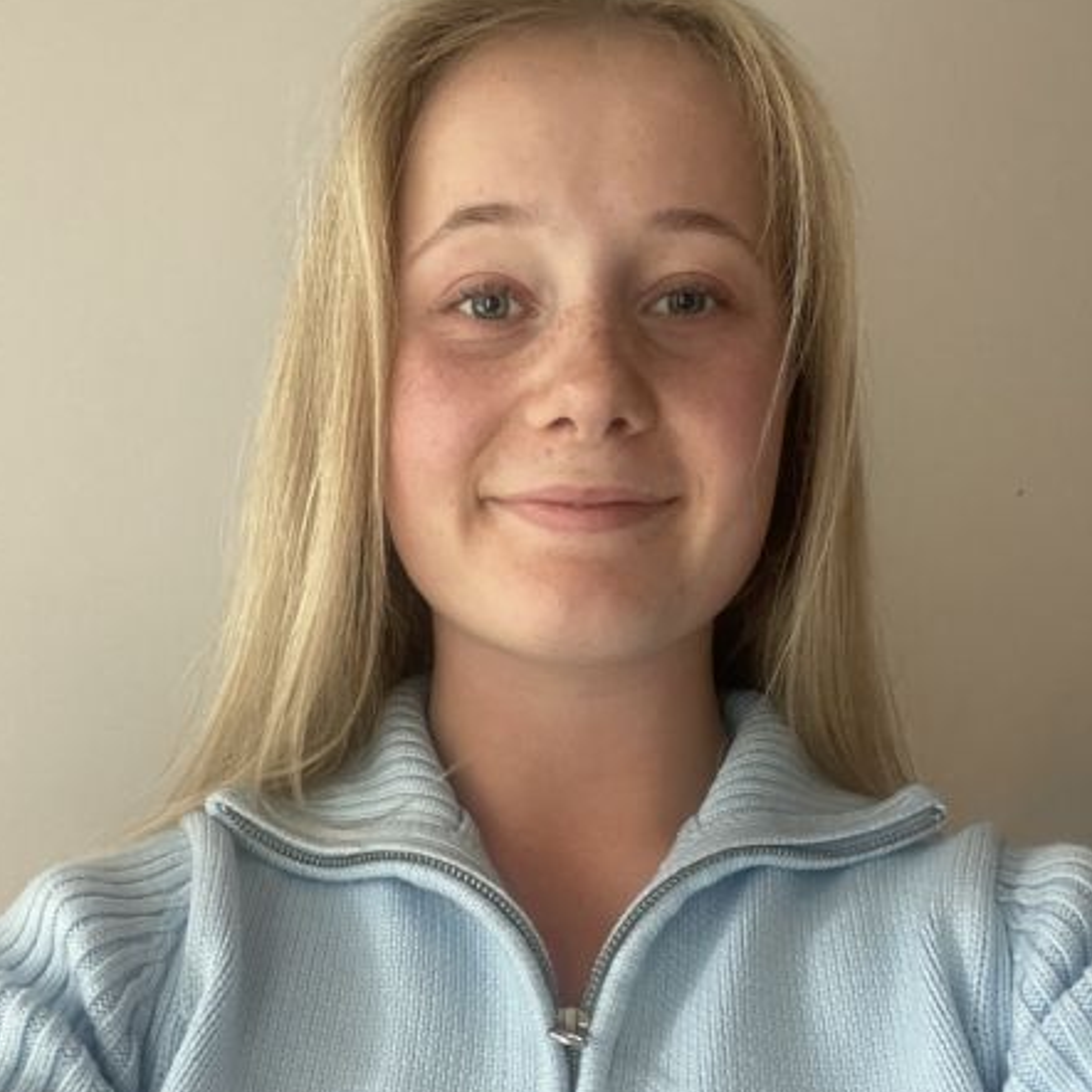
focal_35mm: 36
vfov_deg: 45.8
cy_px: 645
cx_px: 541
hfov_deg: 46.0
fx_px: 1285
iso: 320
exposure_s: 1/33
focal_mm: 2.71
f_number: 2.2
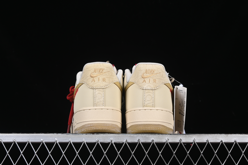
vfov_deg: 18.2
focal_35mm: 75
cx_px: 124
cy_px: 82
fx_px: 517
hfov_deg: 27.0
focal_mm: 50
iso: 160
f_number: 8
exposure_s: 1/80
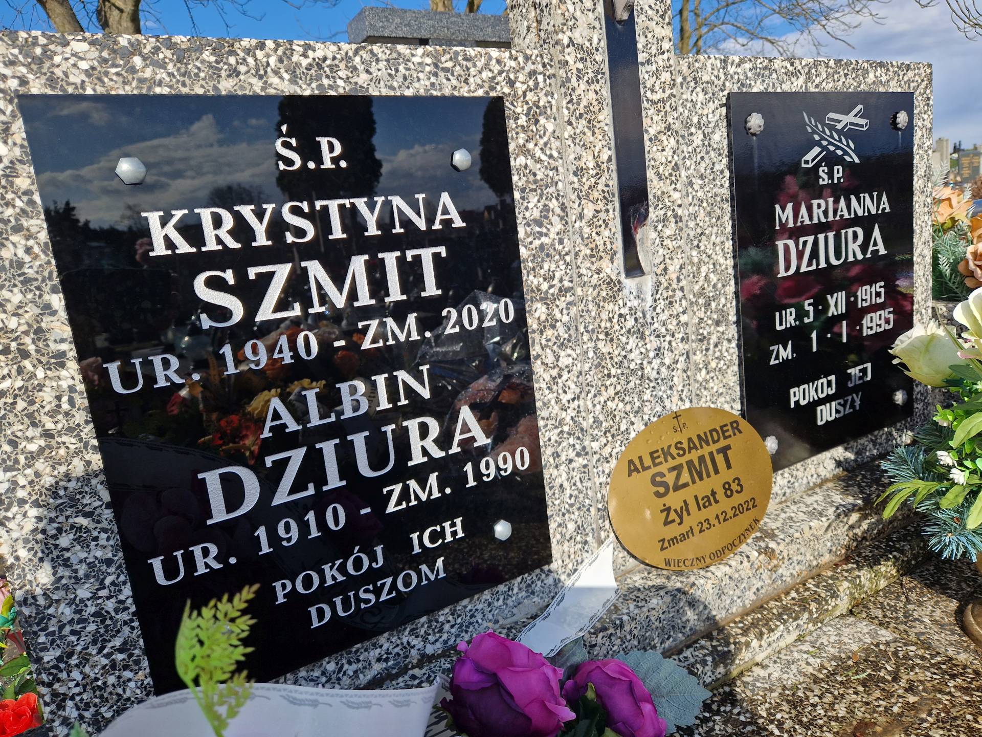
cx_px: 491
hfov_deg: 73.9
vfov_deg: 58.9
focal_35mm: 23
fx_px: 652
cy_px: 368
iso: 50
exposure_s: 1/1216
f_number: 1.8
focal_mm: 5.4
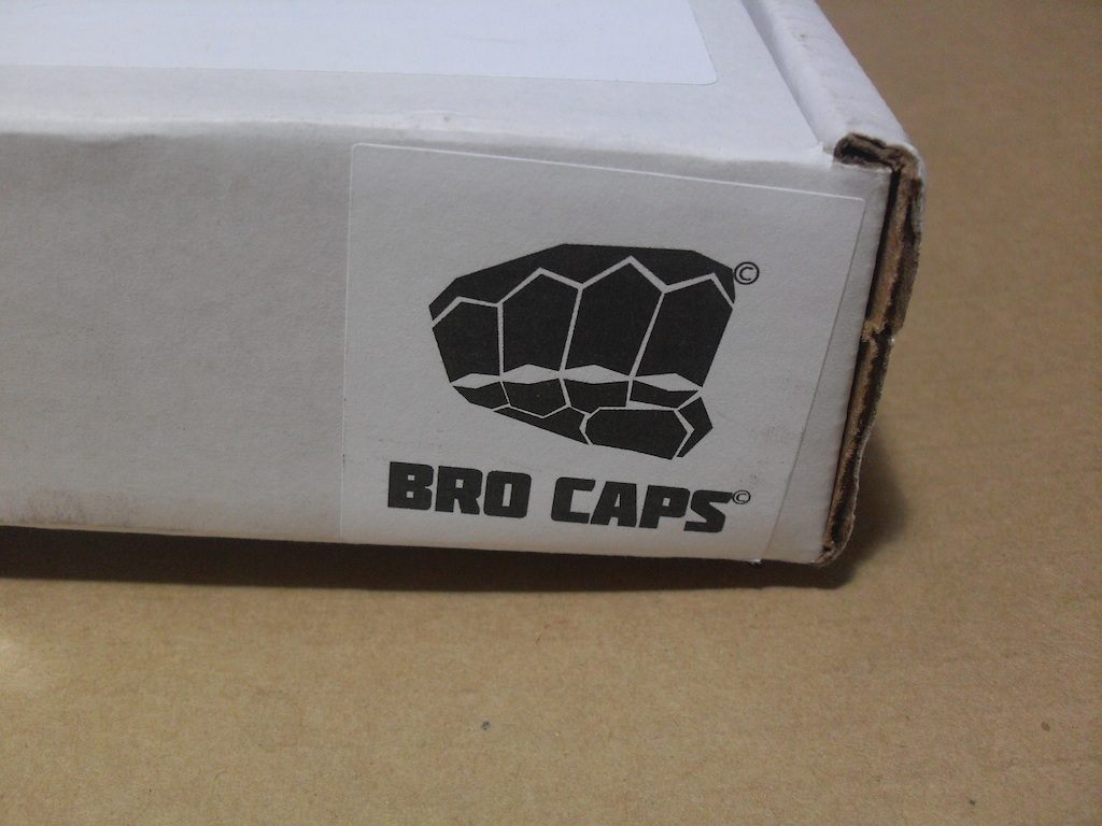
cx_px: 551
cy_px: 413
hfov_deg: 50.1
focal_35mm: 37
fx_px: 1178
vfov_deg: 38.7
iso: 200
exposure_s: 1/4
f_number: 2.8
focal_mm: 6.3
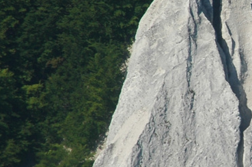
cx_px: 281
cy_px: 67
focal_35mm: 1321
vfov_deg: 1.0
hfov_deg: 1.6
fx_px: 9235
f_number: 10
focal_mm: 200
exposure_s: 1/400
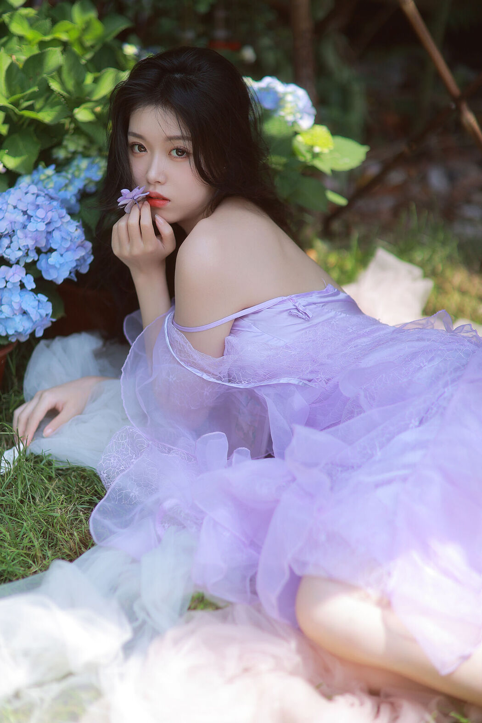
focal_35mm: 85
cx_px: 241
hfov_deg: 16.1
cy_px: 362
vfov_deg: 23.9
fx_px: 1707
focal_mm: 85
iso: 100
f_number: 1.6
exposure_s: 1/2500
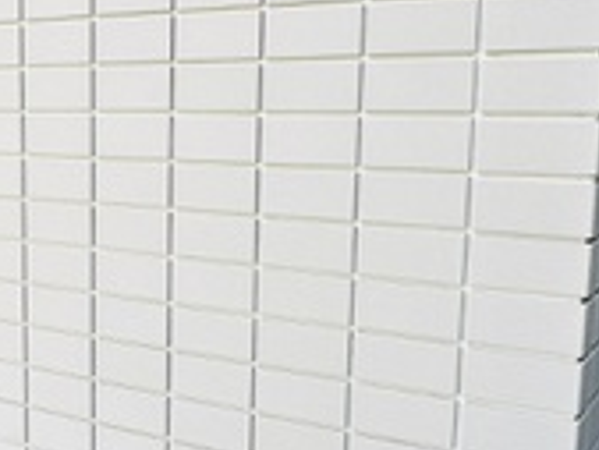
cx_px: 85
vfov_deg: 25.2
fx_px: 1004
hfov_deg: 31.9
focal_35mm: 58
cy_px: 264
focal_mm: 2.22
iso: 40
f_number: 2.2
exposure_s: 1/148
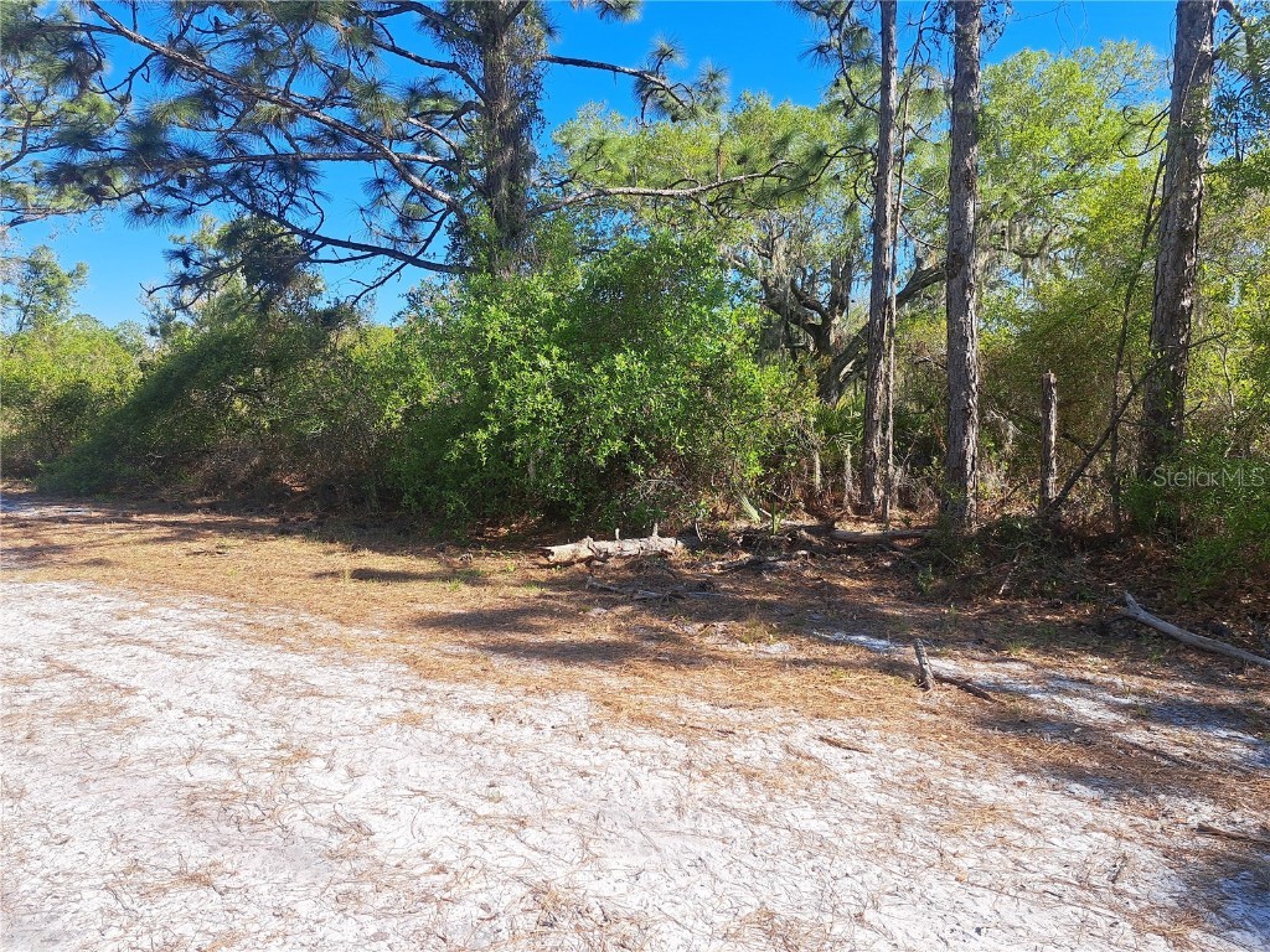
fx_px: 881
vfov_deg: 56.8
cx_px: 635
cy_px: 476
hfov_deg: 71.6
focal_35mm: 24
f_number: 1.8
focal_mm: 5.23
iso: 50
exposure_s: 1/584
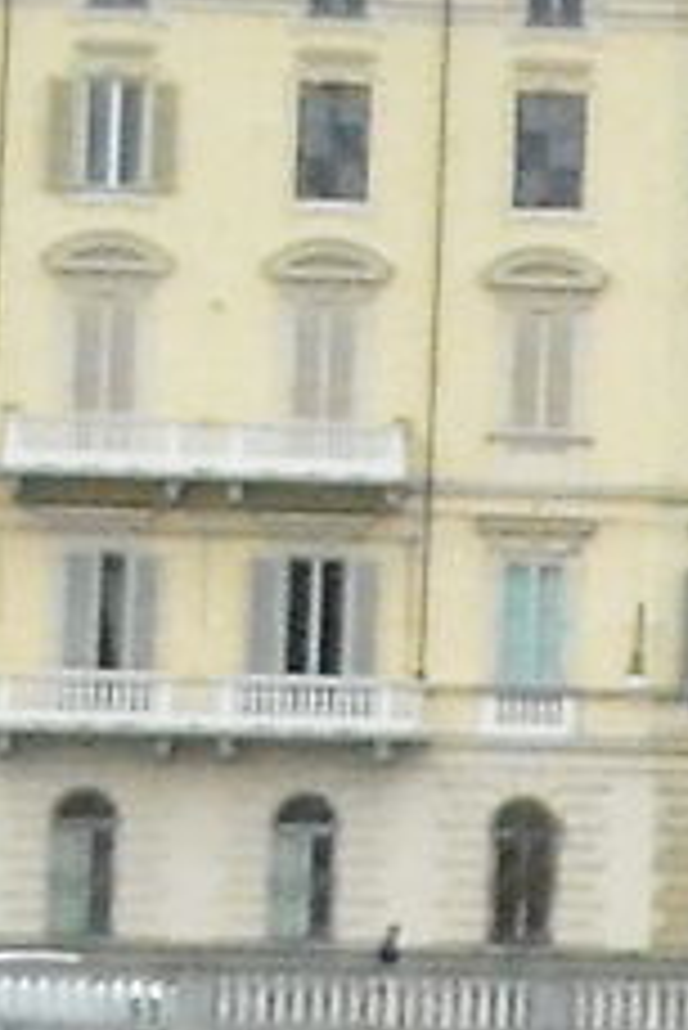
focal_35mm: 314
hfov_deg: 3.8
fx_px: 8987
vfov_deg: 6.6
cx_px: 3876
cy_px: 436
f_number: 5.6
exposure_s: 1/8000
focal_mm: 20
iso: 6400
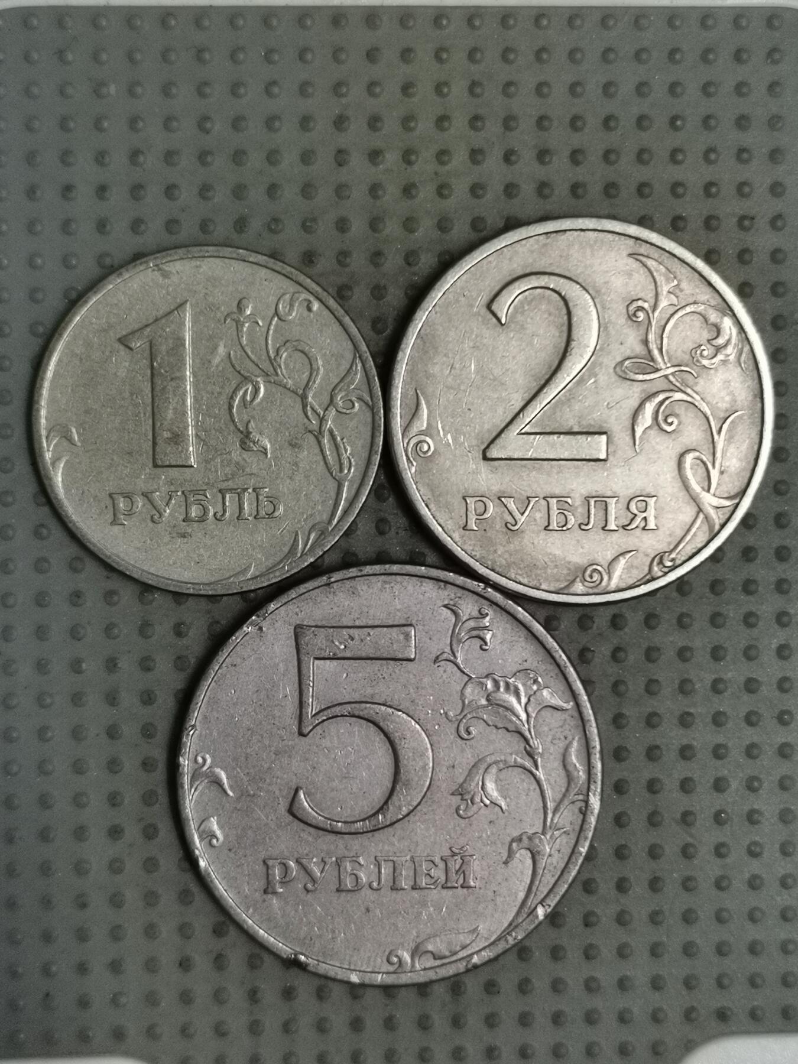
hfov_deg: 28.0
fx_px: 1598
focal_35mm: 52
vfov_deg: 36.8
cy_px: 532
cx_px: 399
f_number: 1.8
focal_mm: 4.75
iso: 250
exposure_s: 1/36
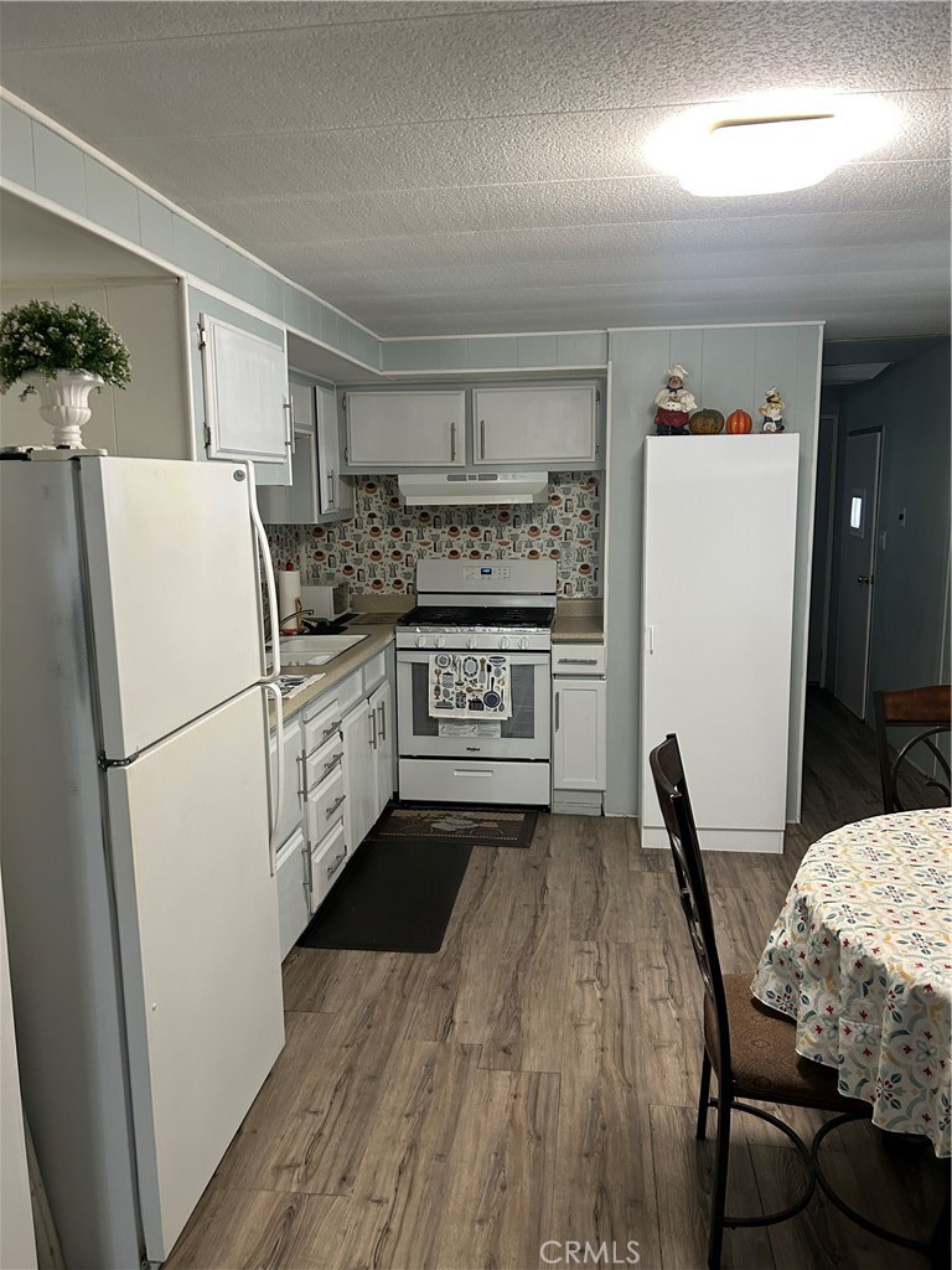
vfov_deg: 67.3
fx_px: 953
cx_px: 476
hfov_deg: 53.1
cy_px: 635
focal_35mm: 26
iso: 200
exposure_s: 1/60
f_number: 1.5
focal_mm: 5.7
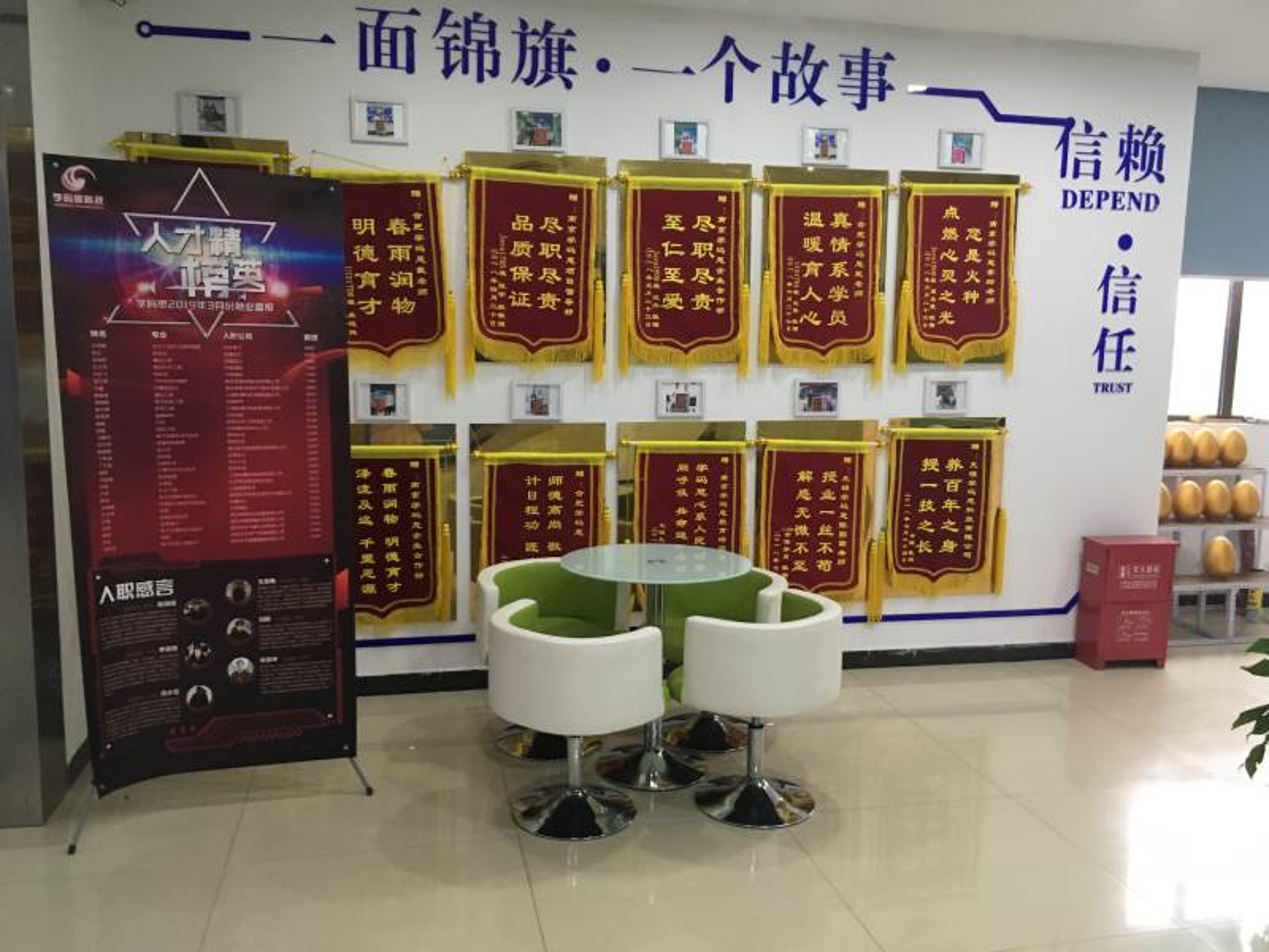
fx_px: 1063
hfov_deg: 61.7
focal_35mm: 29
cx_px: 634
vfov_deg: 48.2
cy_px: 476
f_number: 2.2
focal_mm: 4.15
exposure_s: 1/33
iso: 160
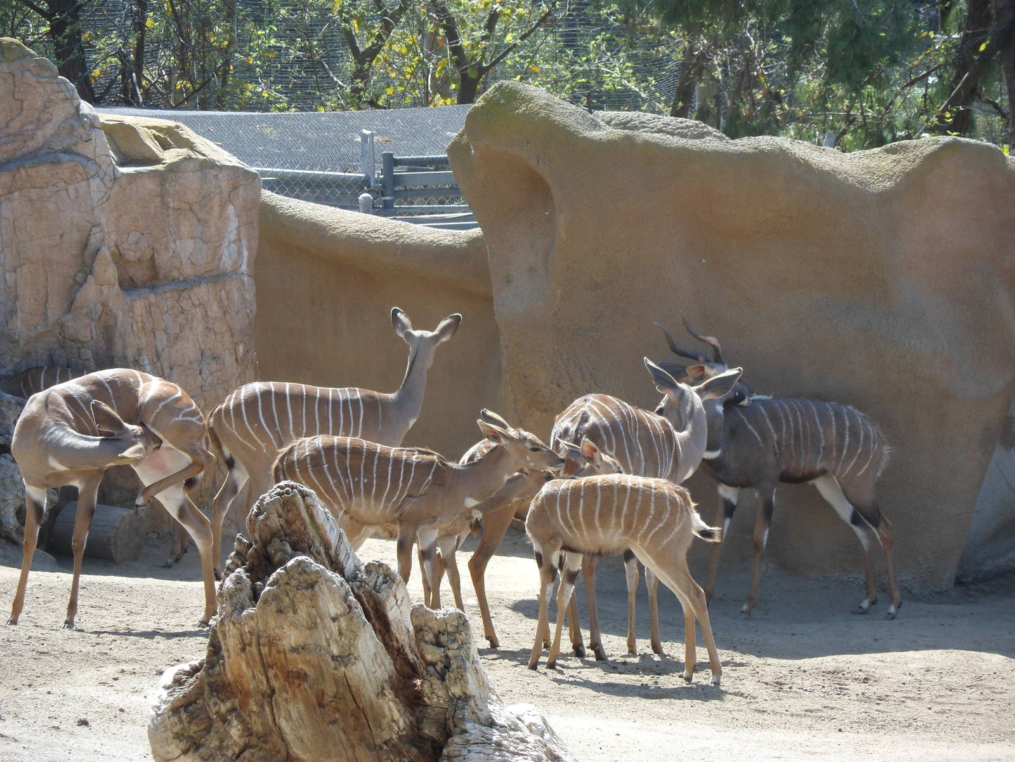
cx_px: 508
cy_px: 381
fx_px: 5894
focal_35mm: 201
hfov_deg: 9.8
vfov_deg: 7.4
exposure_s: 1/125
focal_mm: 36.2
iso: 80
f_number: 5.6
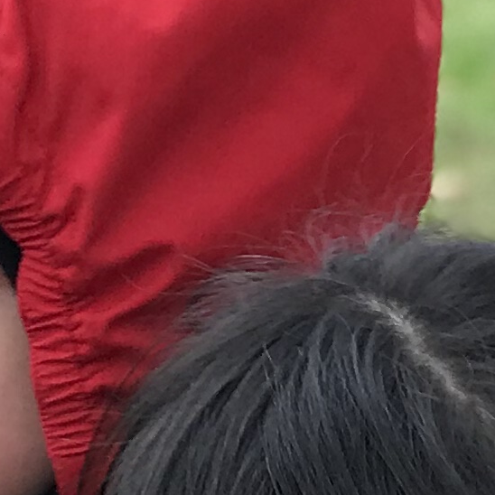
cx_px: -680
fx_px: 6002
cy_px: 1172
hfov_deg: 4.6
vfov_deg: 4.6
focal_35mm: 371
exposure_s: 1/93
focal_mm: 6.6
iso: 40
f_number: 2.8
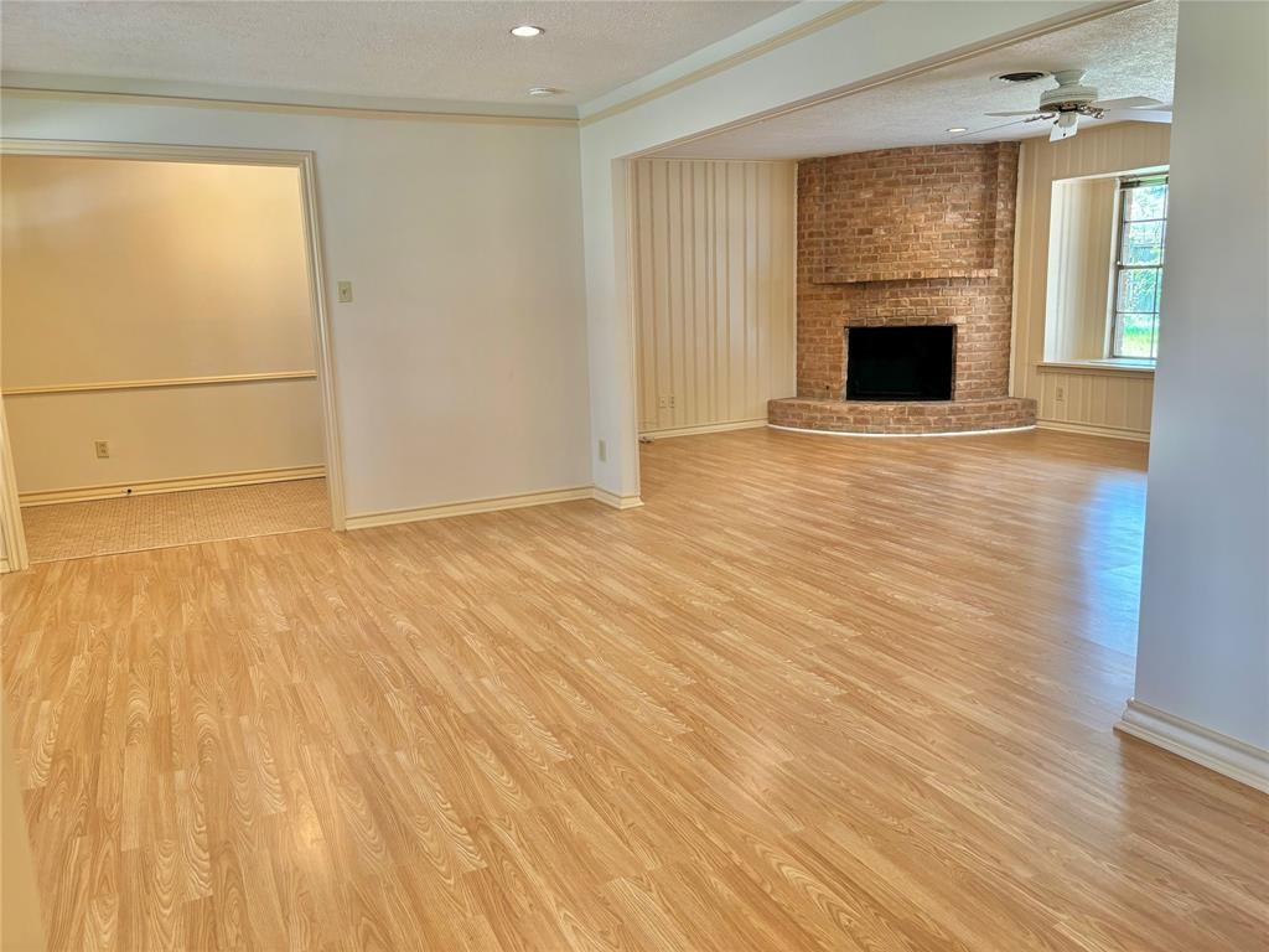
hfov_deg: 67.3
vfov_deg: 53.1
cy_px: 476
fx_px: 953
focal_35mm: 26
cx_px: 634
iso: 125
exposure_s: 1/60
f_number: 1.6
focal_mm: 5.96
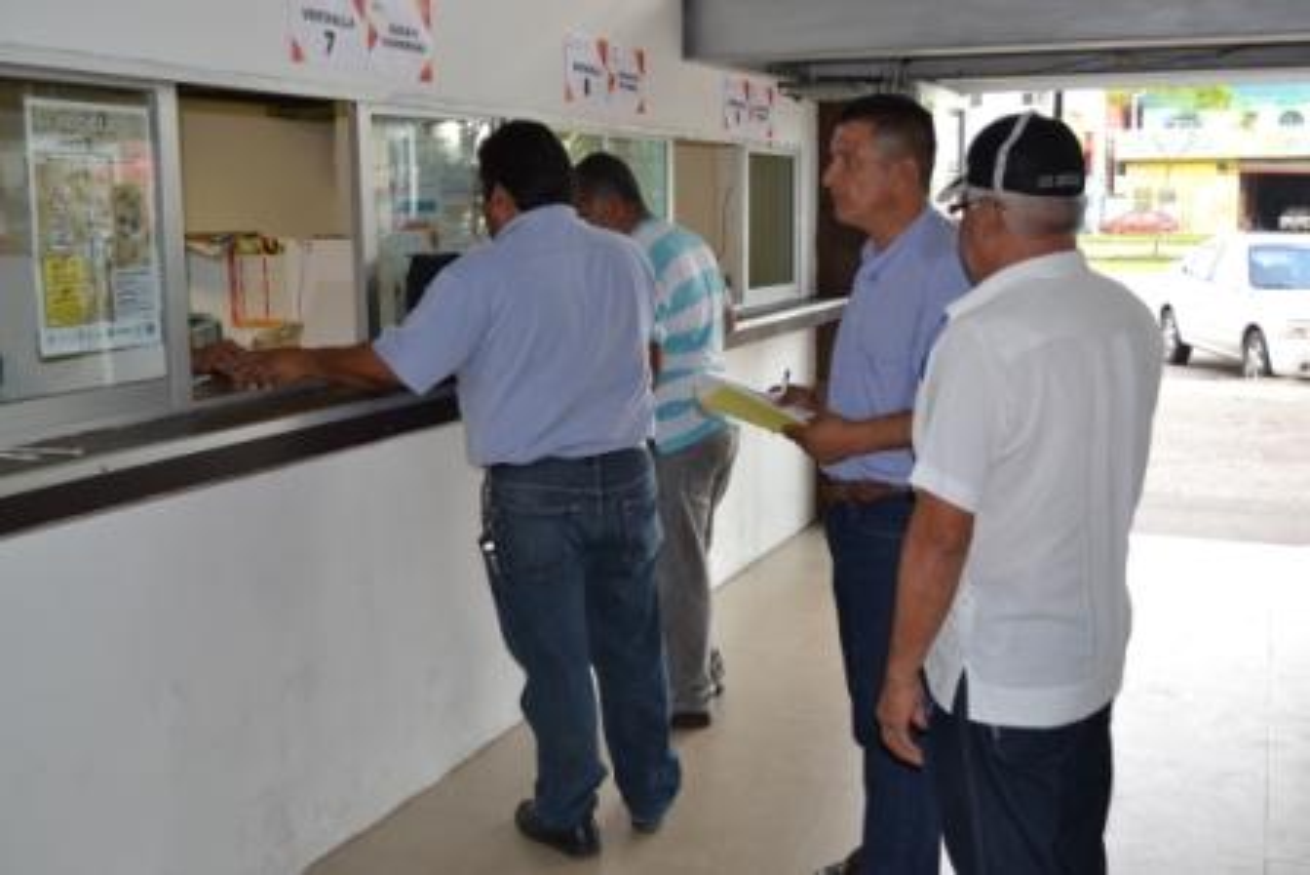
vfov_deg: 36.9
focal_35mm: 36
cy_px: 438
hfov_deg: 53.1
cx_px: 655
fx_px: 1310
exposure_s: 1/125
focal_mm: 24
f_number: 4
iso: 280
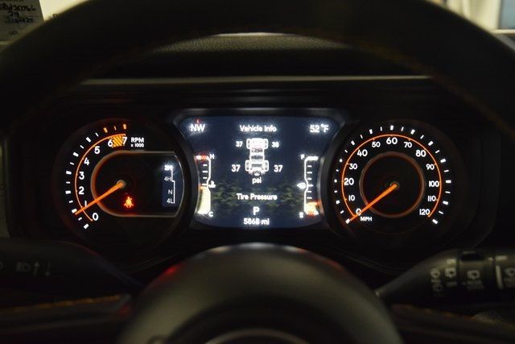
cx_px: 258
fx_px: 665
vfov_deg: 29.0
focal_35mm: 46
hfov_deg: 42.3
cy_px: 172
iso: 2200
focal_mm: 31
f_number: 4
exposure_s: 1/60
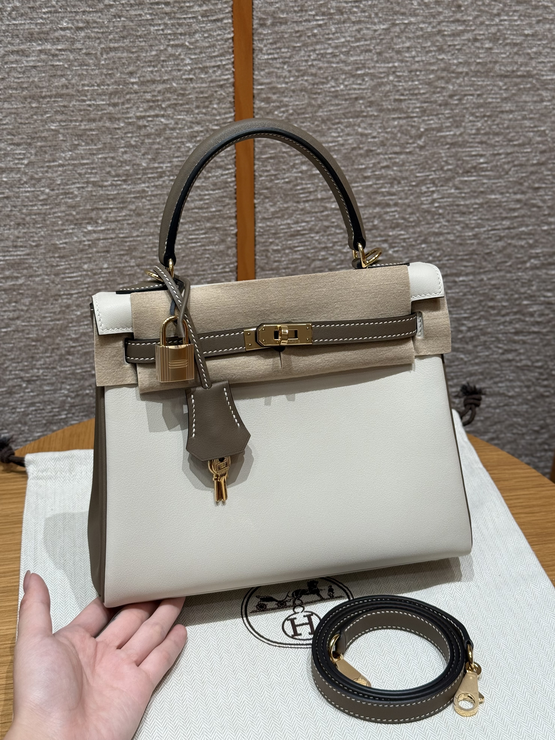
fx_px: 1026
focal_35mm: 48
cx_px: 278
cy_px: 370
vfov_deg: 39.7
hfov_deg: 30.3
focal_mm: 6.76
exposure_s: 1/100
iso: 64
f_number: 1.78
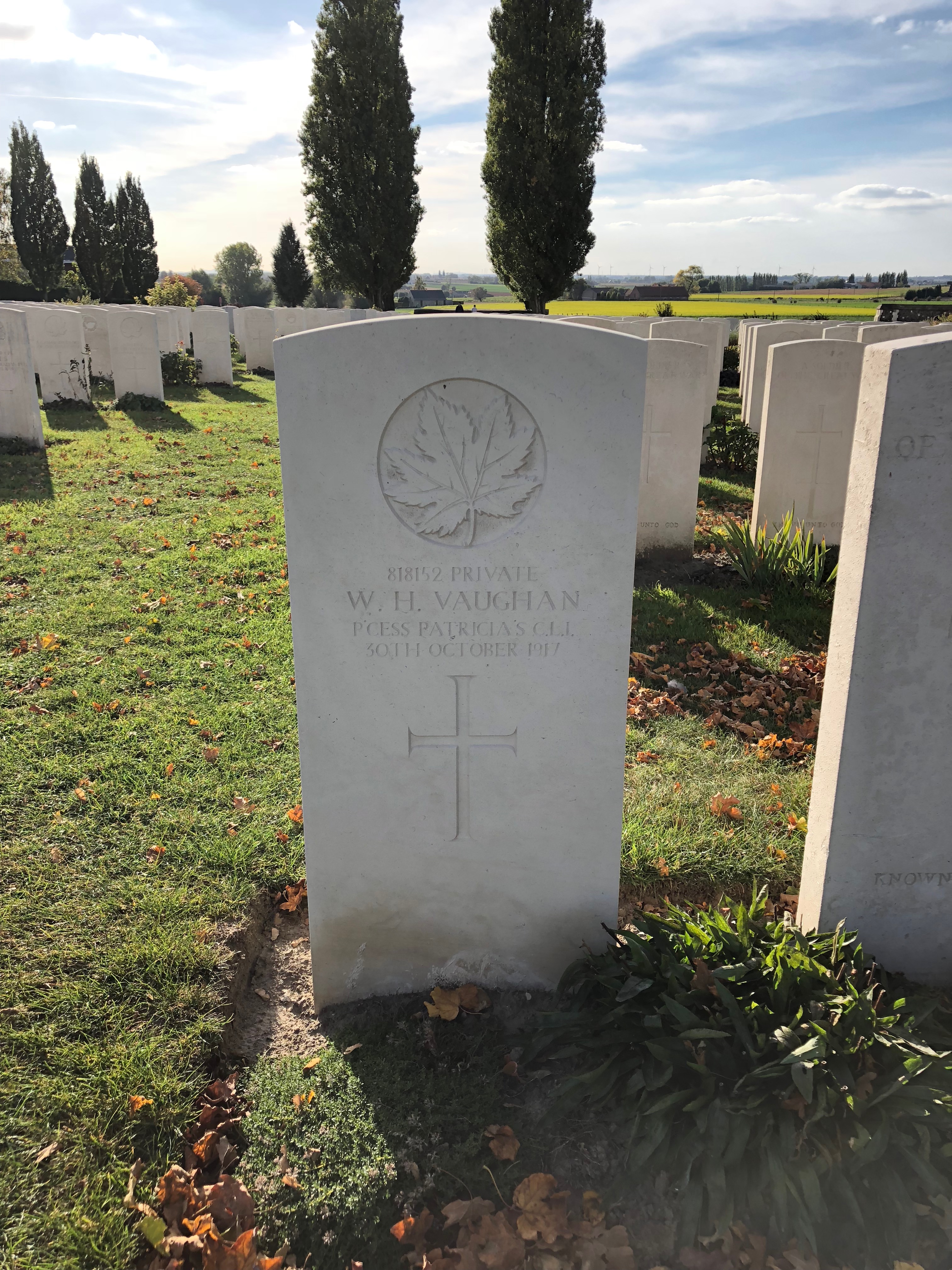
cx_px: 476
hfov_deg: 49.7
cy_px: 635
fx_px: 1027
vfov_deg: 63.4
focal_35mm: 28
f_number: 1.8
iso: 20
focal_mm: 3.99
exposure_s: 1/762
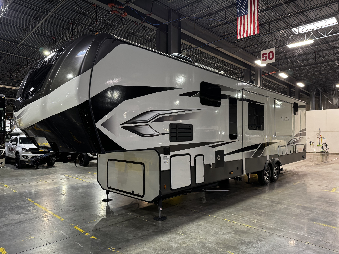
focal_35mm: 24
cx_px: 170
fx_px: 235
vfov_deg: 56.8
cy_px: 127
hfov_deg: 71.6
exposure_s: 1/60
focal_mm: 6.76
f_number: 1.78
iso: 320
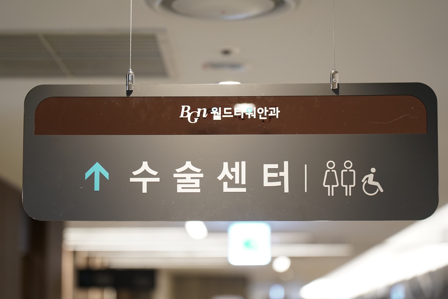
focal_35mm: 105
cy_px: 150
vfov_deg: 13.1
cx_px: 224
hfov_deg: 19.4
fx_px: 1307
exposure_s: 1/80
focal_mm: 105
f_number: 4
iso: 2000
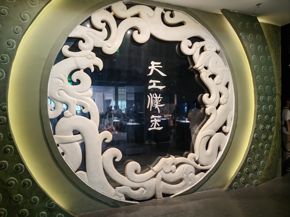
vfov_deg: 51.4
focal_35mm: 27
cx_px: 145
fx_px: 226
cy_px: 108
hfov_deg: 65.3
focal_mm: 5.54
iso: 250
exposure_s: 1/25
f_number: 1.8
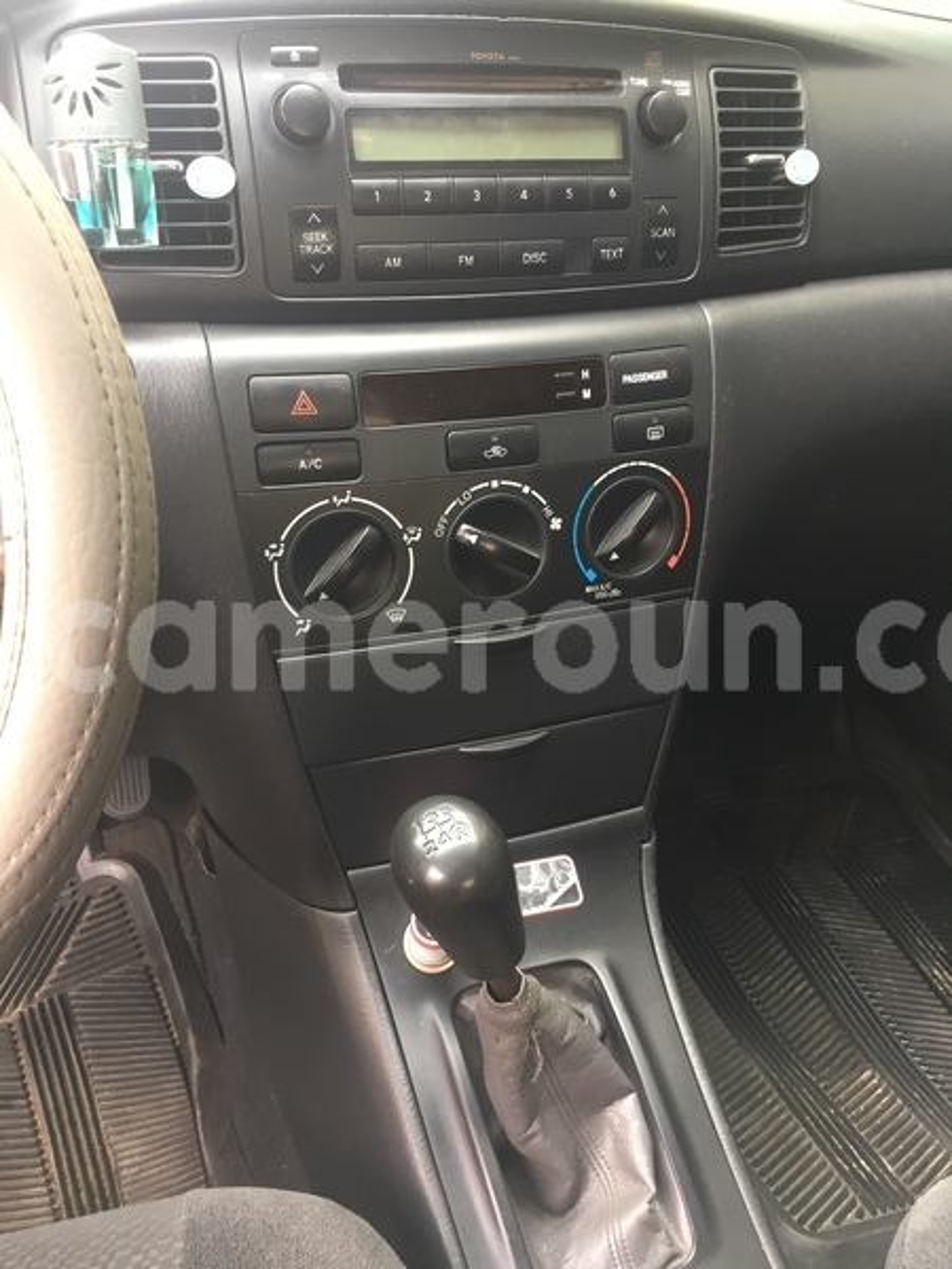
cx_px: 476
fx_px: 1063
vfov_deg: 61.7
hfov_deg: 48.2
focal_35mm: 29
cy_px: 634
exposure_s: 1/33
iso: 80
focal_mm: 4.15
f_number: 2.2
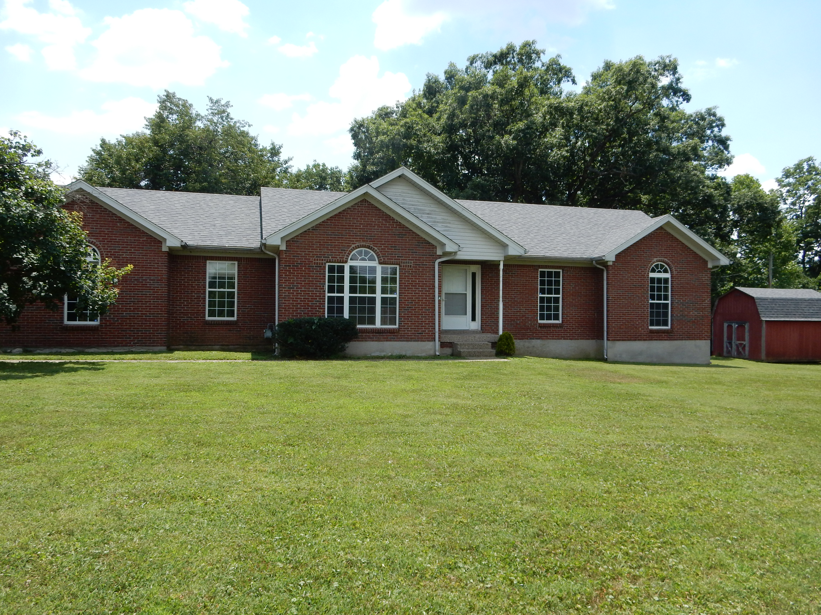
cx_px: 410
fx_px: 593
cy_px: 308
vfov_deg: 54.9
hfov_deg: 69.4
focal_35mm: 25
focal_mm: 4.5
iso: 125
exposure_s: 1/800
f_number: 3.7
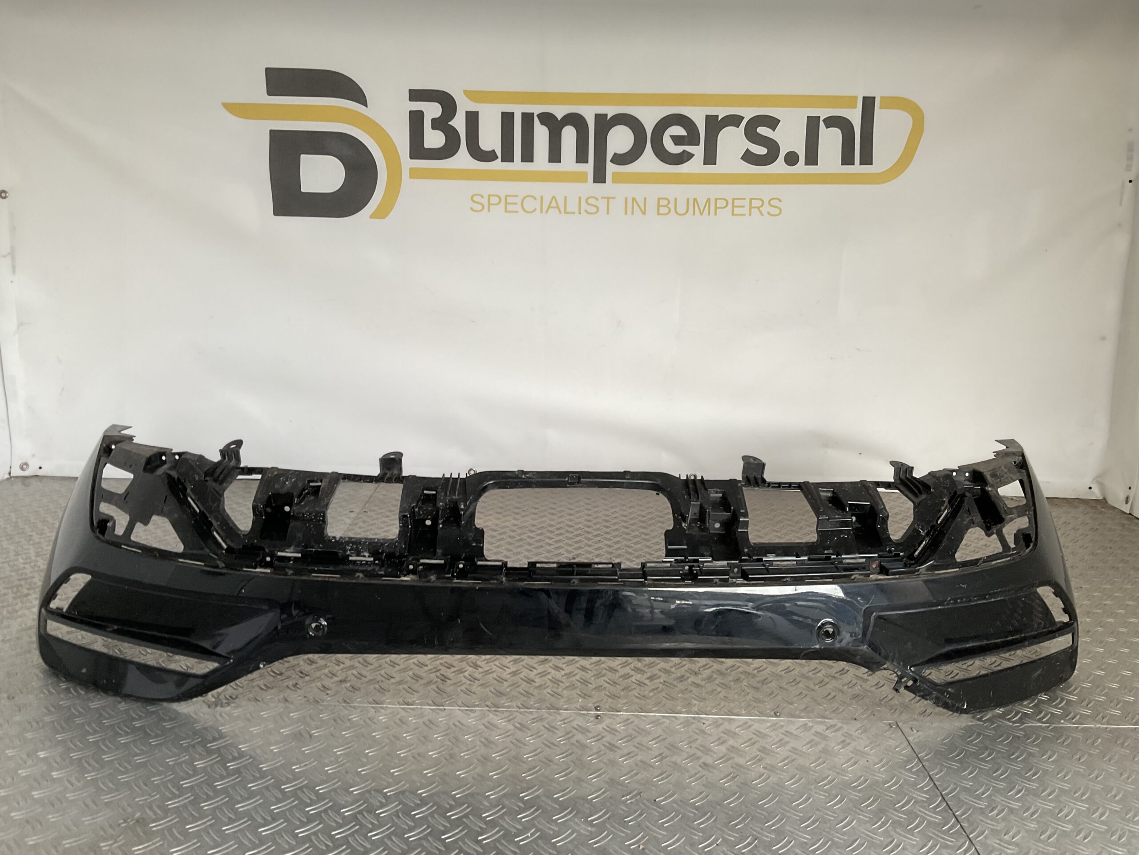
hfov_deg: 61.7
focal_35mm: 29
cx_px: 570
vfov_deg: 48.2
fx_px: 954
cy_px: 428
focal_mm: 3
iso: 50
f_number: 1.8
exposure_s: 1/50
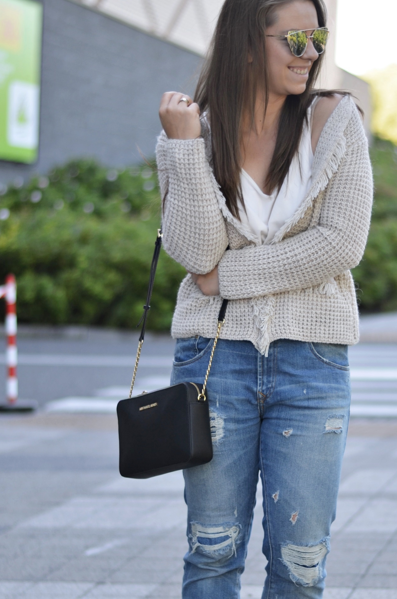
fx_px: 1944
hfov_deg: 11.6
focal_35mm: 117
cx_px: 273
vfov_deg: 17.5
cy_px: 391
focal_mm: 50
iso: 100
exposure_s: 1/500
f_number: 1.8
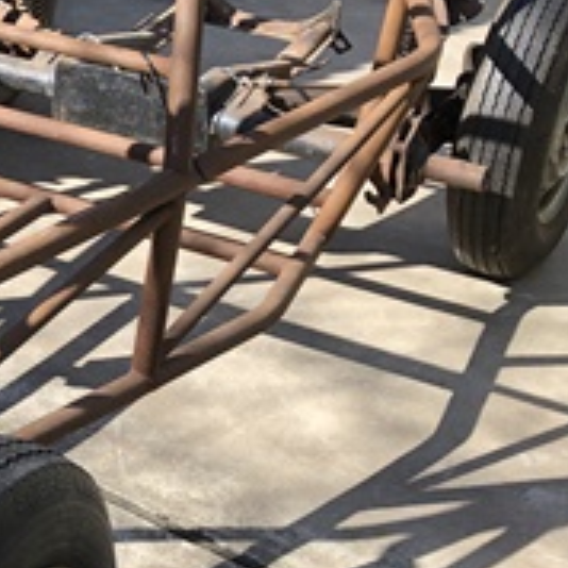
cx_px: -176
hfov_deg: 18.2
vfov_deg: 19.5
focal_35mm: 89
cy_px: 357
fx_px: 1652
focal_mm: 3.99
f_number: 1.8
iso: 20
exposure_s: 1/528
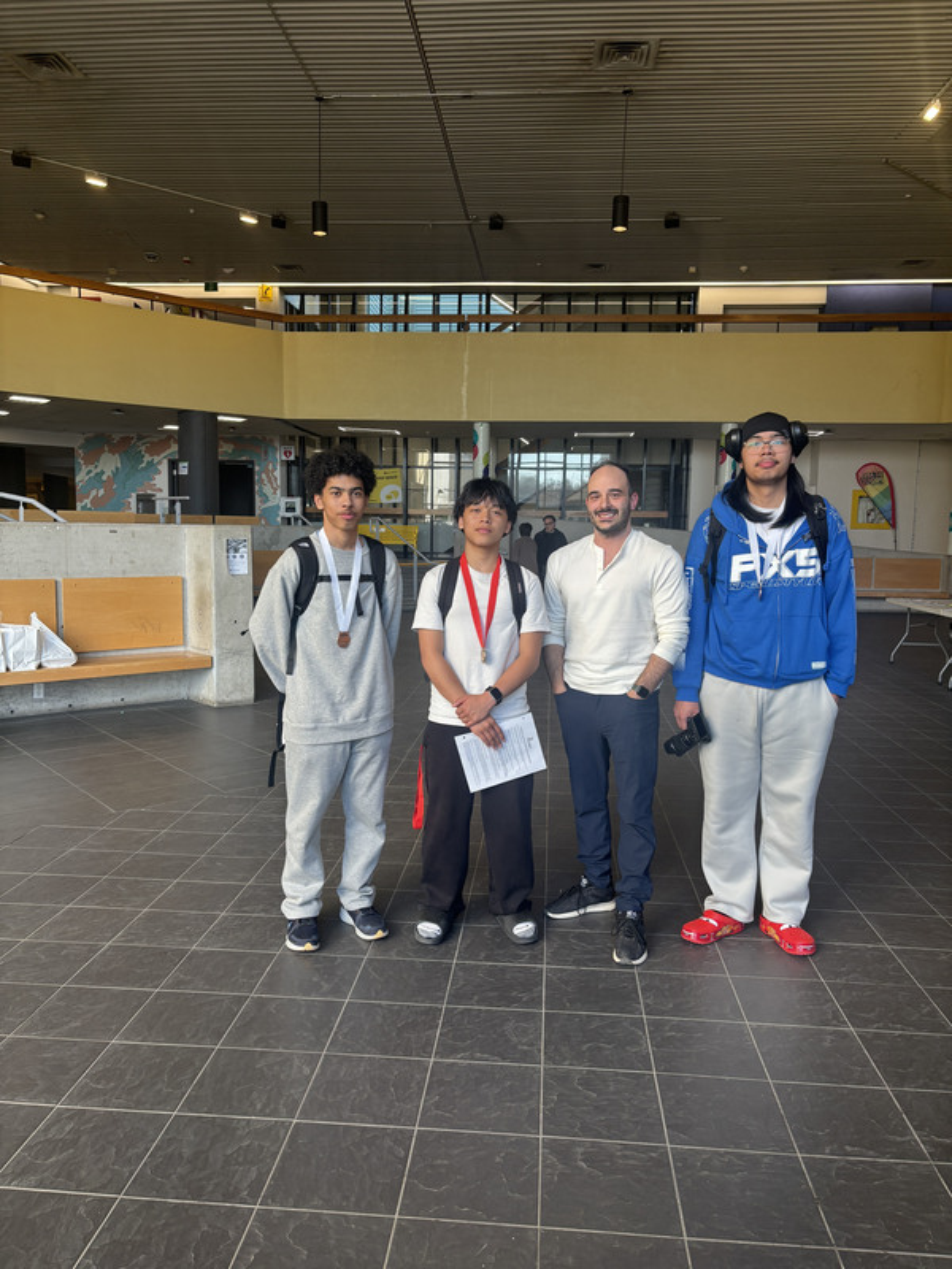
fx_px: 953
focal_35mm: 26
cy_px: 634
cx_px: 476
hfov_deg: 53.1
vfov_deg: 67.3
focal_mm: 5.96
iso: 50
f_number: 1.6
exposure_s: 1/120
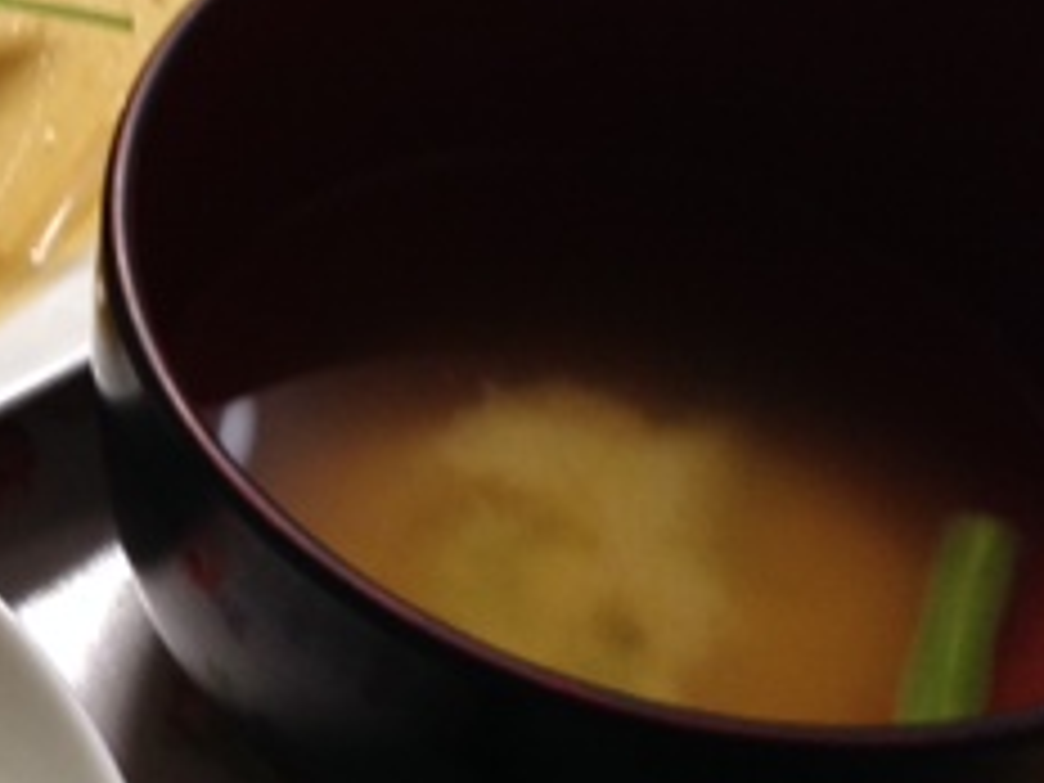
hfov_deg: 19.8
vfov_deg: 16.2
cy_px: 428
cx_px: -302
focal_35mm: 91
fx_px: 2745
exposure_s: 1/20
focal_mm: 4.12
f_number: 2.4
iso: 125
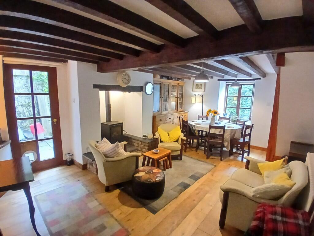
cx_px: 157
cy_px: 118
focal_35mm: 17
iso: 500
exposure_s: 1/25
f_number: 2.2
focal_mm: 1.4
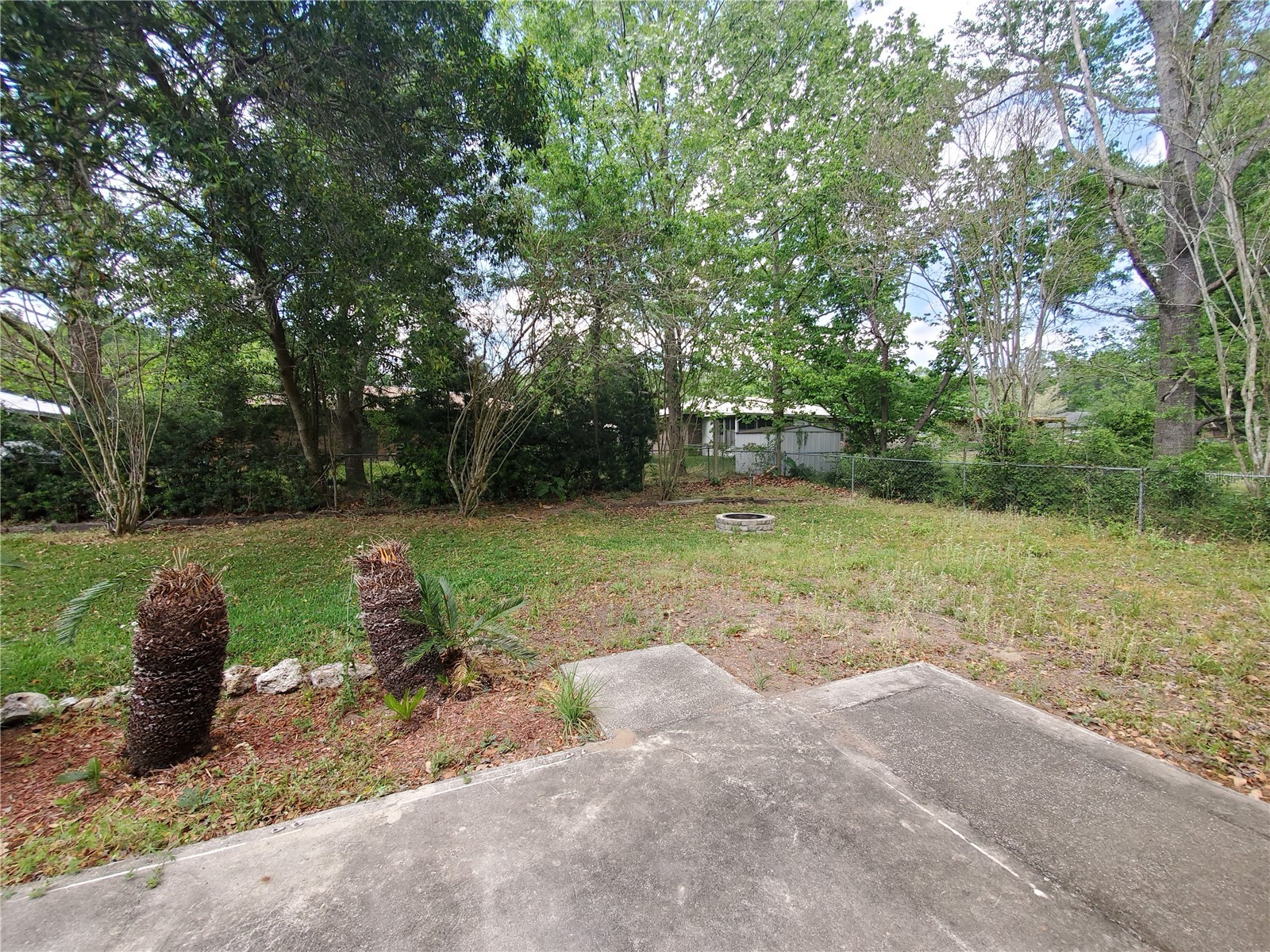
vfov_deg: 89.9
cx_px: 635
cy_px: 476
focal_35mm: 13
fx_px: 477
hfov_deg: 106.2
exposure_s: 1/160
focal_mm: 1.8
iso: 50
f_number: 2.2
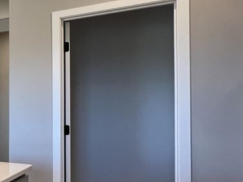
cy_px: 117
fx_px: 309
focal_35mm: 44
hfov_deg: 26.4
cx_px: -144
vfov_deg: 32.7
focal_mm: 1.57
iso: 125
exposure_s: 1/120
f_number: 1.8
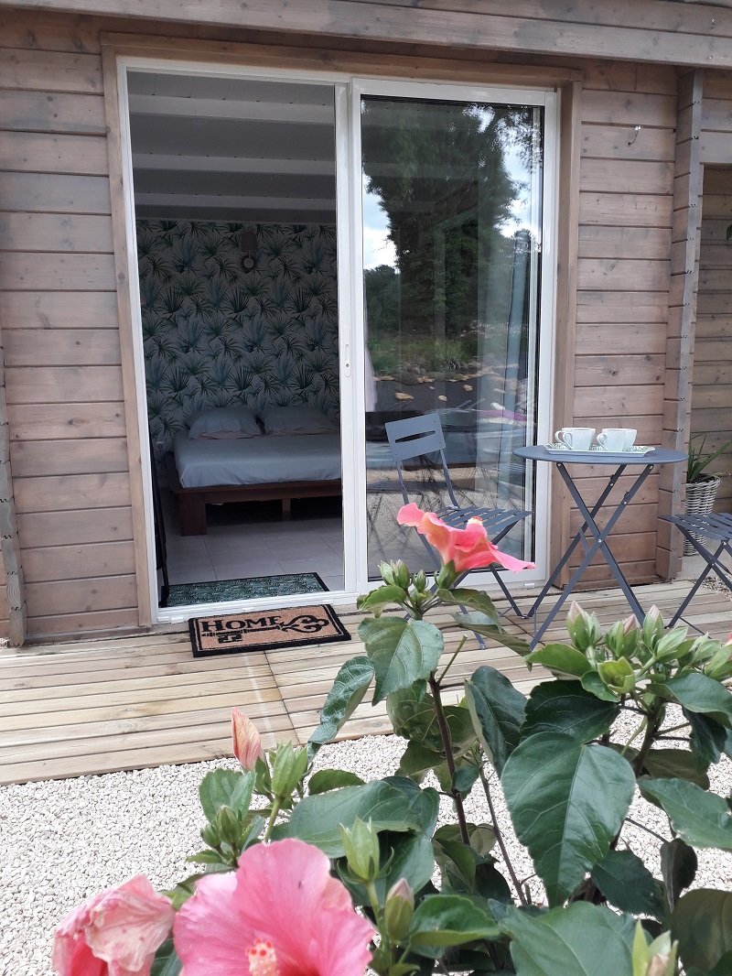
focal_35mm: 27
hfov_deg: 51.4
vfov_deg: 65.3
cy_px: 488
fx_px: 761
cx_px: 366
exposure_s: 1/228
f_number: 1.9
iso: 40
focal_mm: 3.6
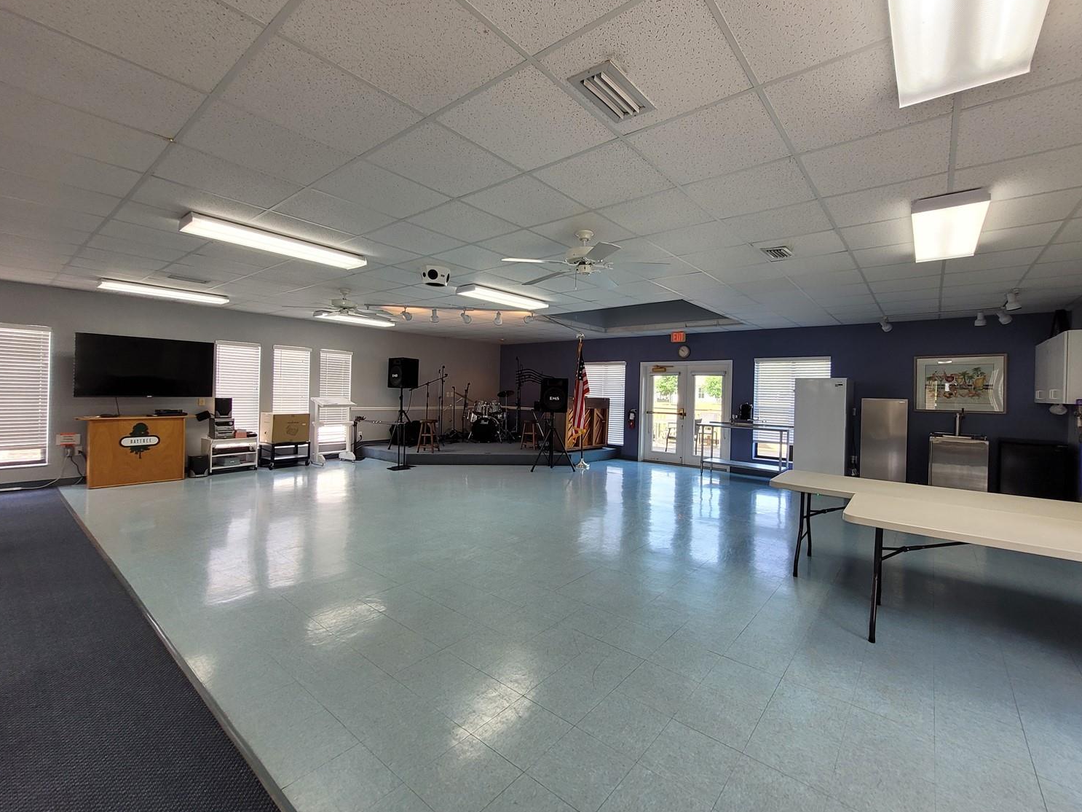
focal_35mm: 14
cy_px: 391
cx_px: 573
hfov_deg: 102.0
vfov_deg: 85.6
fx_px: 438
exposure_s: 1/120
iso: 80
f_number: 2.2
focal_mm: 1.74
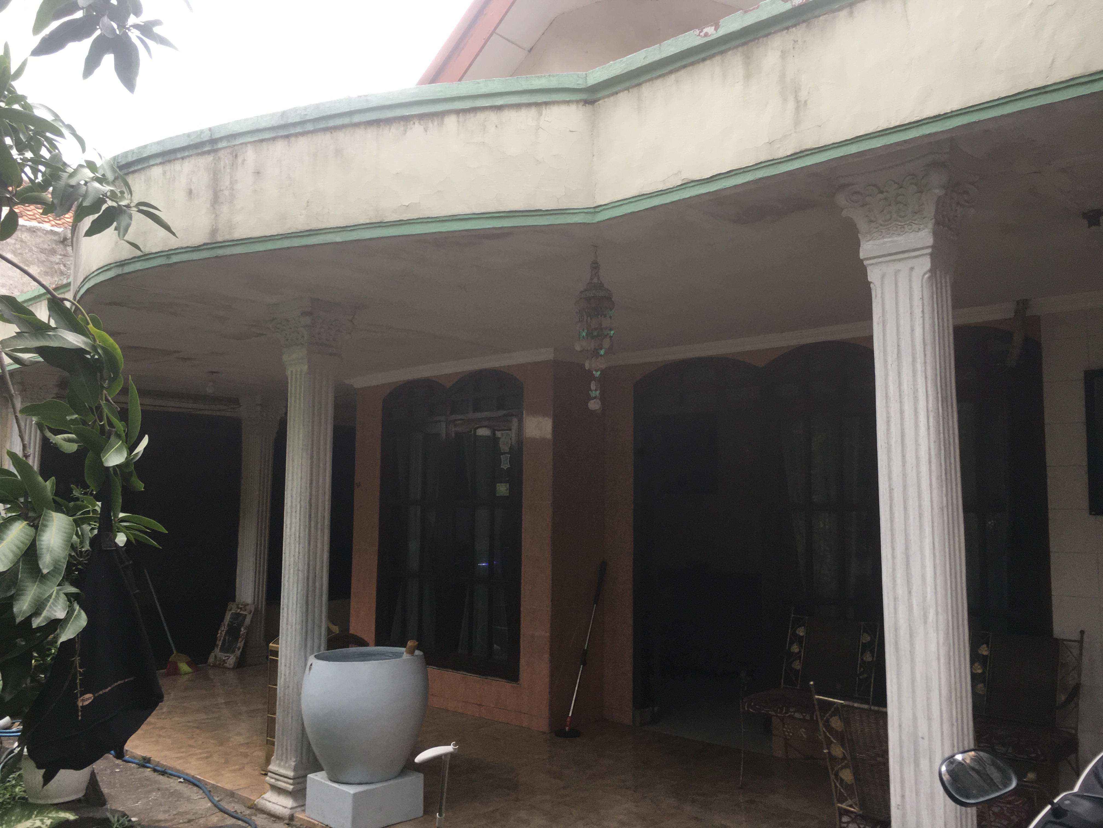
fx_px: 924
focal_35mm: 29
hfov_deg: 61.7
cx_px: 552
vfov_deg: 48.2
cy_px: 414
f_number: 2.2
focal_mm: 4.15
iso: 40
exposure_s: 1/100
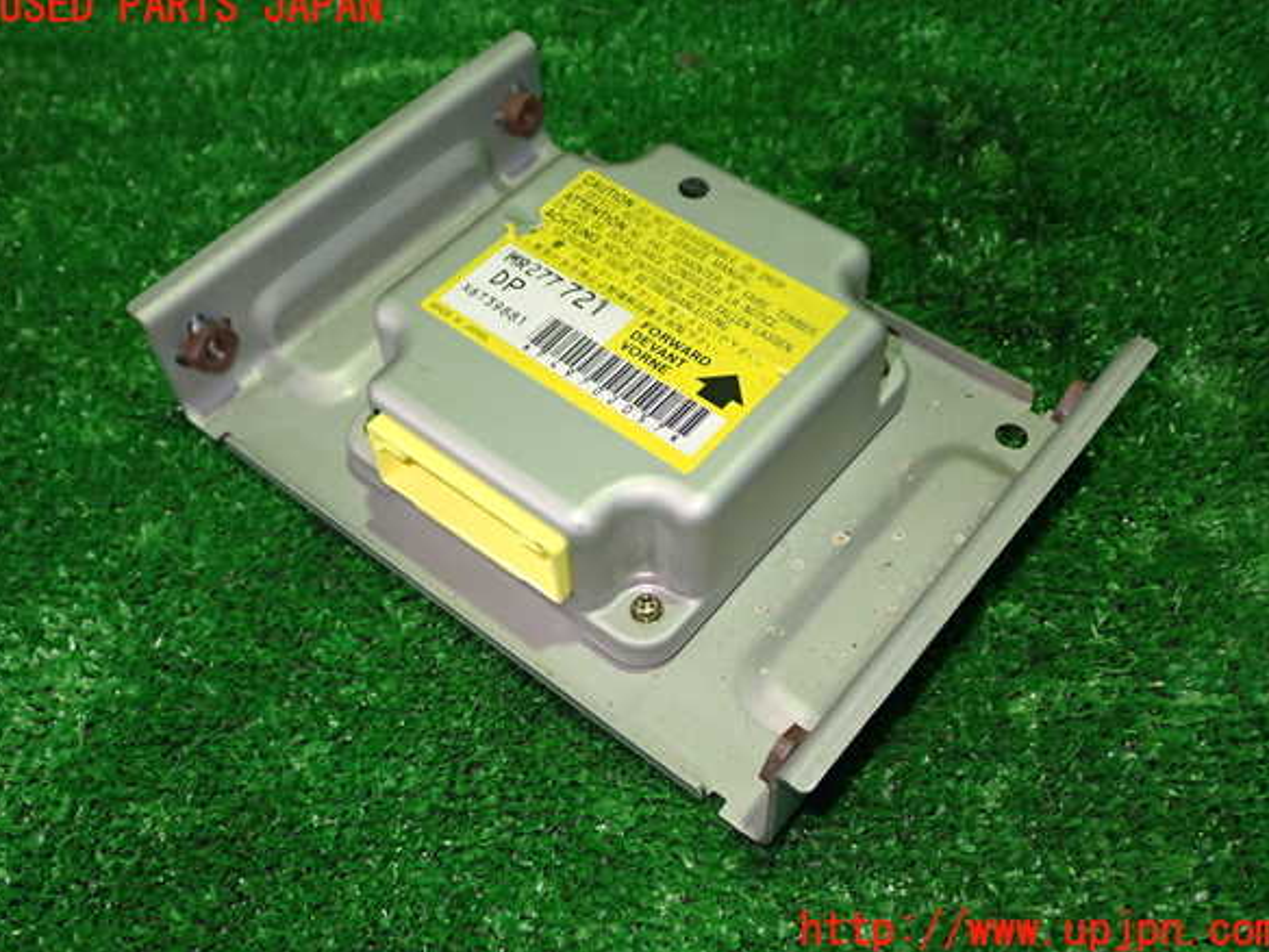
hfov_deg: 50.1
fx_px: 1356
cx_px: 639
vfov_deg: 38.7
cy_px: 469
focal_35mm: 37
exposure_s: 1/40
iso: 400
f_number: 2.5
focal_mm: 6.37
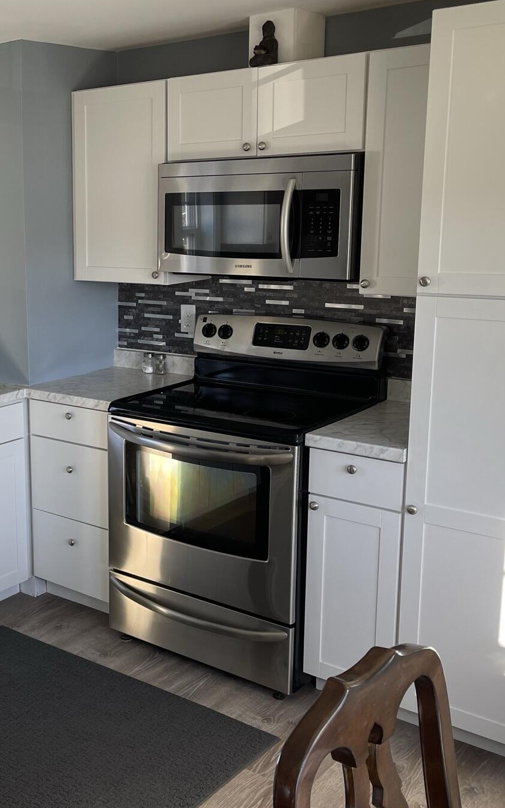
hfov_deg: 28.9
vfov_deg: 47.2
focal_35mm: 42
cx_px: 19
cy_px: 381
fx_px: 925
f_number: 1.6
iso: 64
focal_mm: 5.1
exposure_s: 1/121
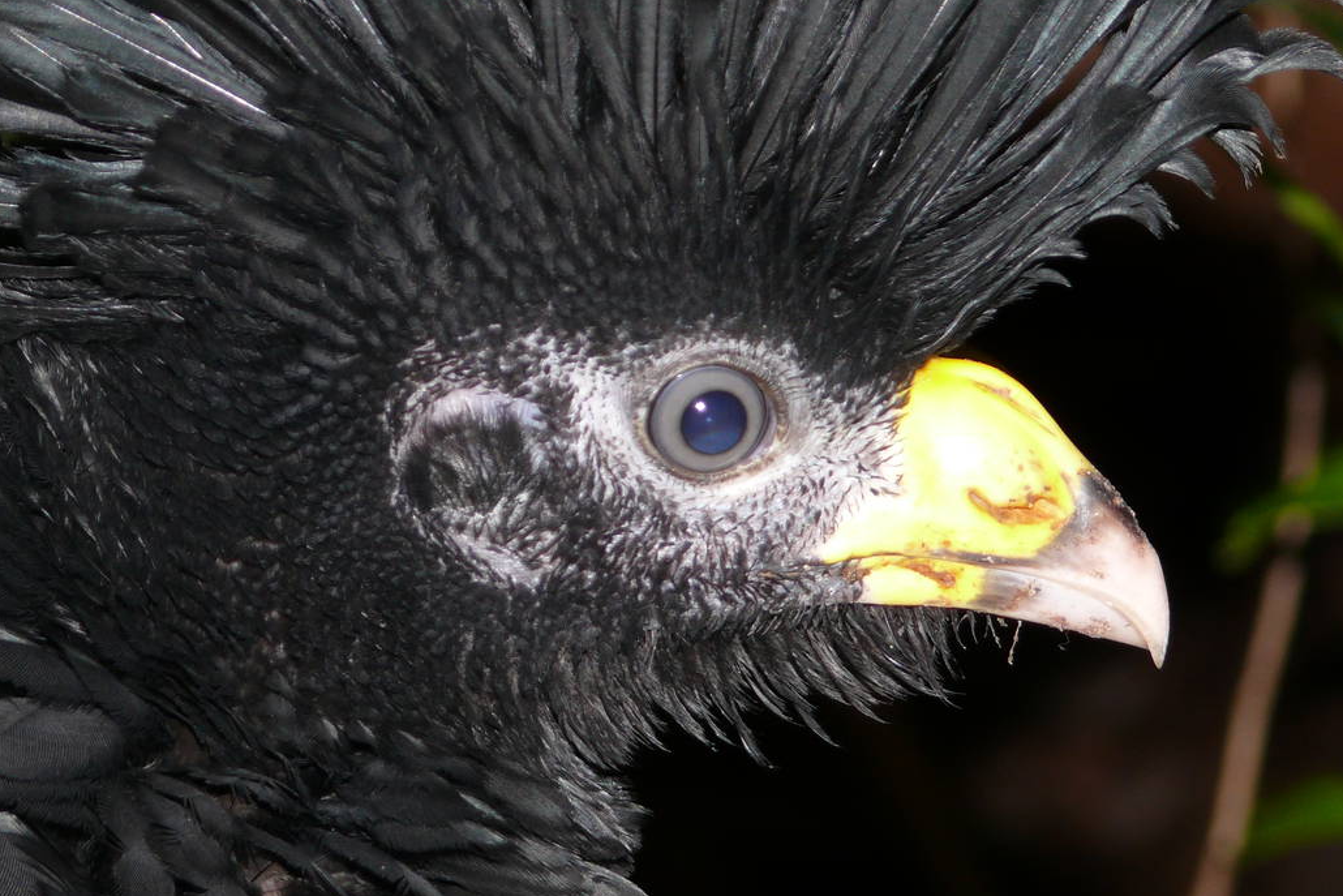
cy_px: 391
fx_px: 10969
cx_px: 413
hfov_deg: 7.0
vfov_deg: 4.7
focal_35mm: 294
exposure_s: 1/30
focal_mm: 38.4
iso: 100
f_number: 3.6
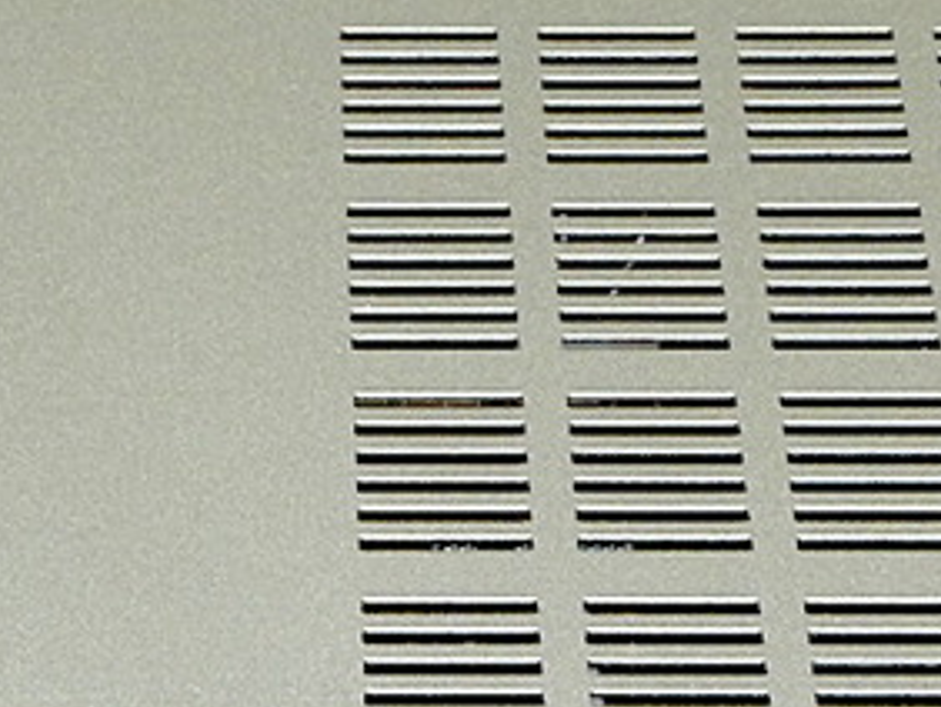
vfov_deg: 8.6
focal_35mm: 170
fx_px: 4625
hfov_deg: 11.5
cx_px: 67
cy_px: 847
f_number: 7.1
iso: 400
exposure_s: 1/5
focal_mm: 9
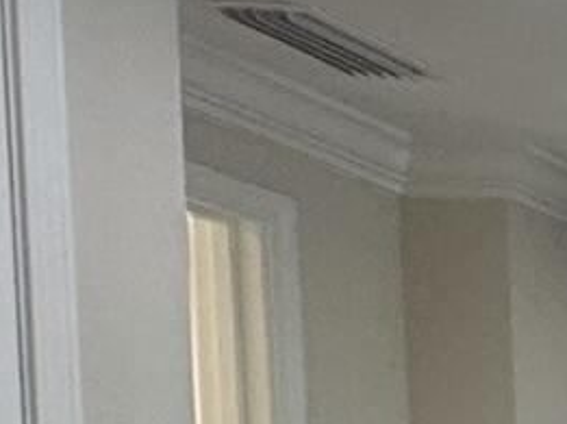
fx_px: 1799
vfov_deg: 11.9
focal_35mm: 110
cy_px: 859
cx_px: 2116
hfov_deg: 8.9
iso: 200
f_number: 2.2
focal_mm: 2.22
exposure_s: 1/120
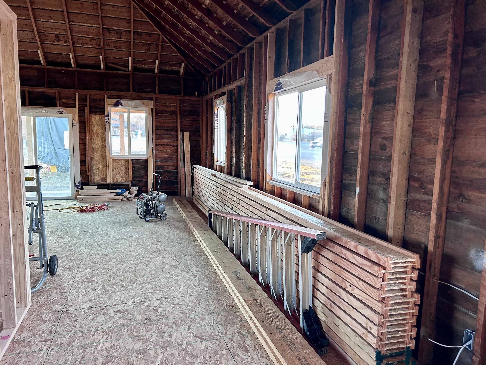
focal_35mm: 26
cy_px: 182
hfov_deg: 67.3
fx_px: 365
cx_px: 243
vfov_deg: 53.1
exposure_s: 1/60
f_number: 1.5
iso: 160
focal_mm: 5.7
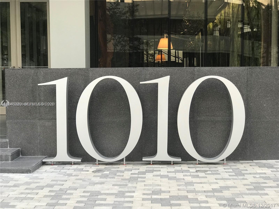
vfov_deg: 25.7
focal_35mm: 57
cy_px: 104
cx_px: 140
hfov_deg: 33.8
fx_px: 459
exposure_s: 1/93
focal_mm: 6.6
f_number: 2.8
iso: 50
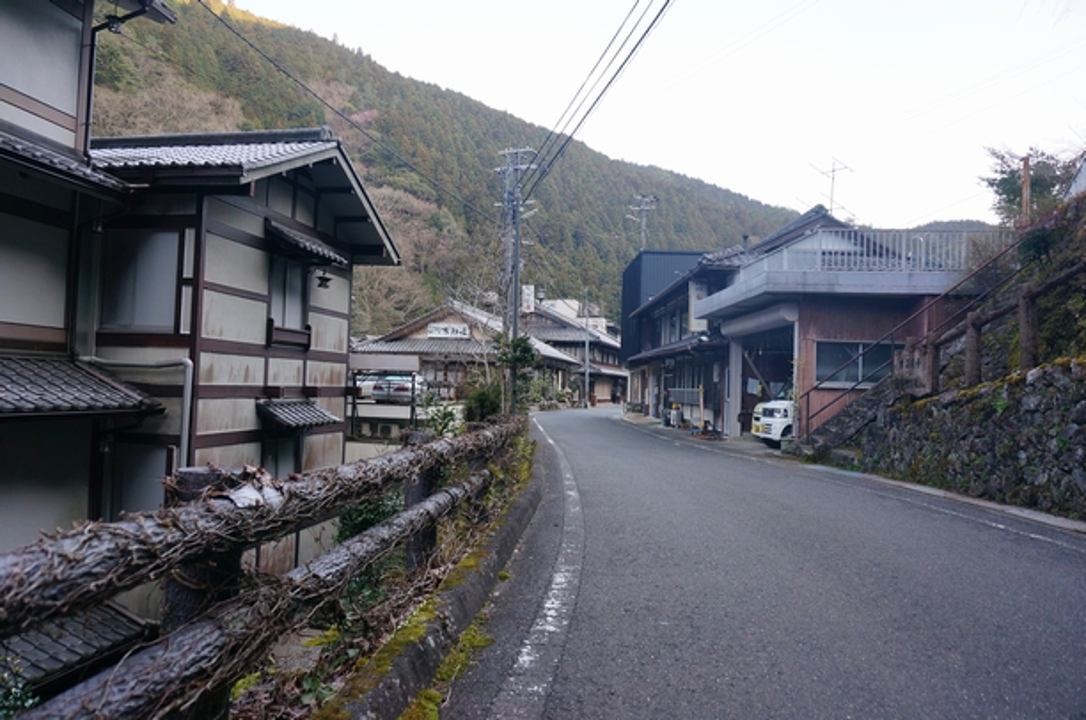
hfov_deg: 73.8
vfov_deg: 53.0
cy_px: 360
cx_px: 543
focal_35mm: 24
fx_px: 723
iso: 125
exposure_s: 1/60
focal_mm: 16
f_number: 4
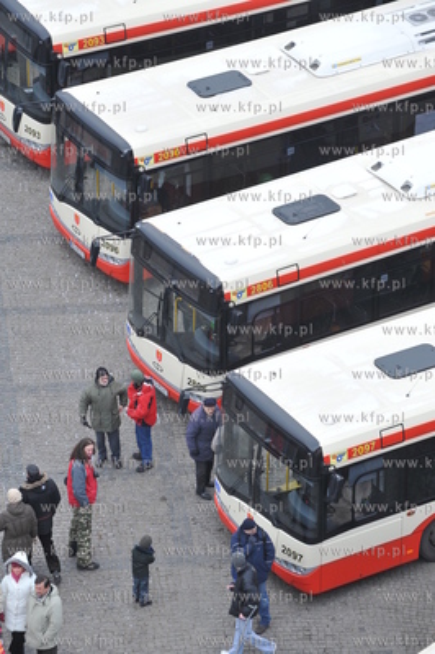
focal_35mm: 200
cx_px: 218
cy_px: 327
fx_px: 3631
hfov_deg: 6.9
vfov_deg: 10.3
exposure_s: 1/250
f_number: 8
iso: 640
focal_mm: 200
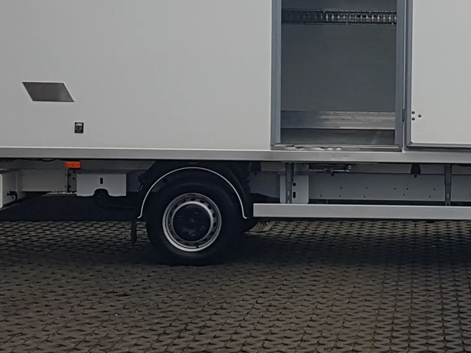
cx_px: 406
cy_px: 72
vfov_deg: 26.5
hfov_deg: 34.0
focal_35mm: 54
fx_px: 735
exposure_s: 1/100
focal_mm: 4.2
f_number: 1.7
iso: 50
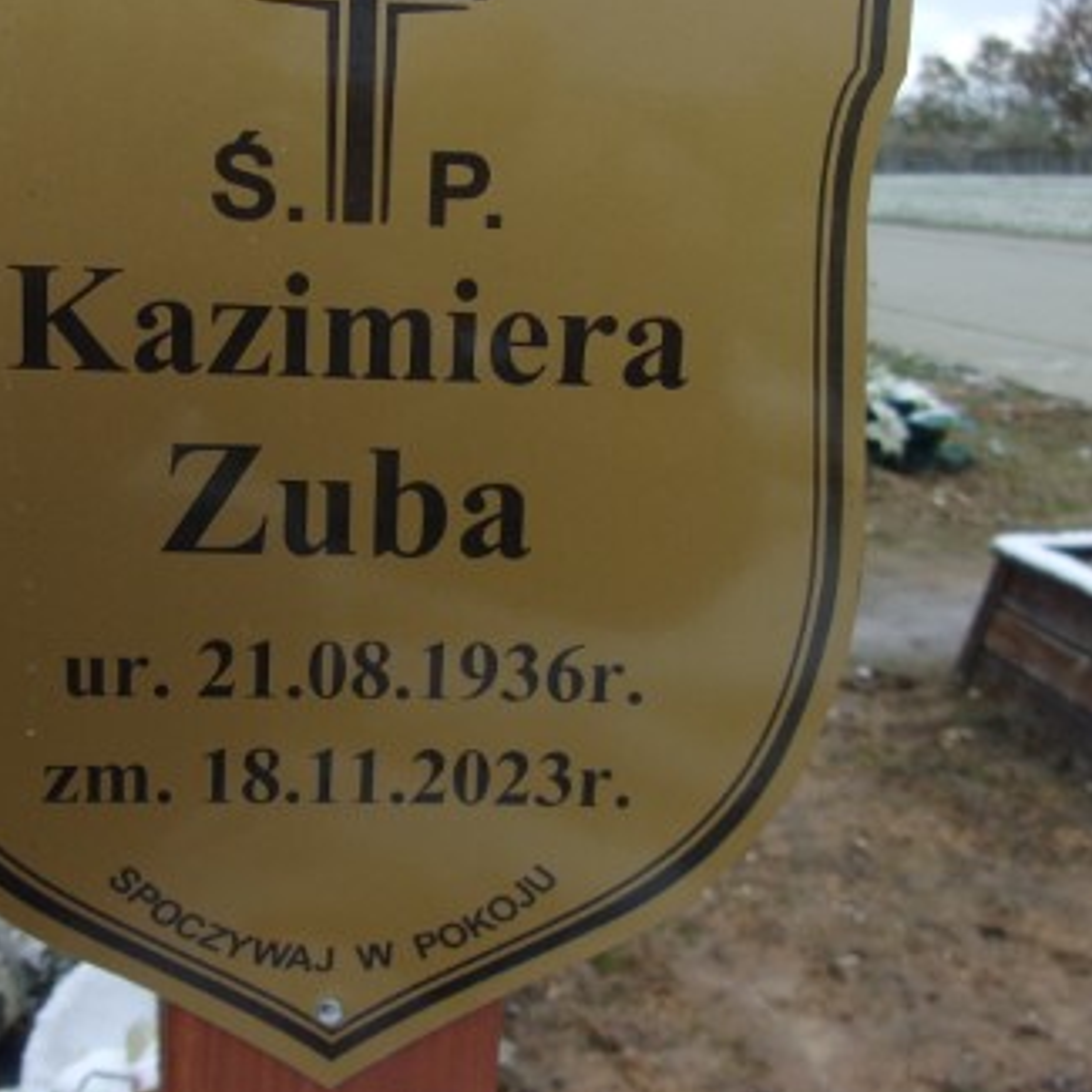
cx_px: 450
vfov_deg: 36.0
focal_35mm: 47
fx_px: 1677
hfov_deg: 36.0
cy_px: 497
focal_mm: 4.9
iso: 80
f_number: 3
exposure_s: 1/180
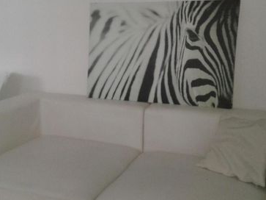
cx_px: 111
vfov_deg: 27.0
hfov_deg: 35.5
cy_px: 99
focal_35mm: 54
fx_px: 415
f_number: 2.2
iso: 100
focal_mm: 3.3
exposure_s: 1/14
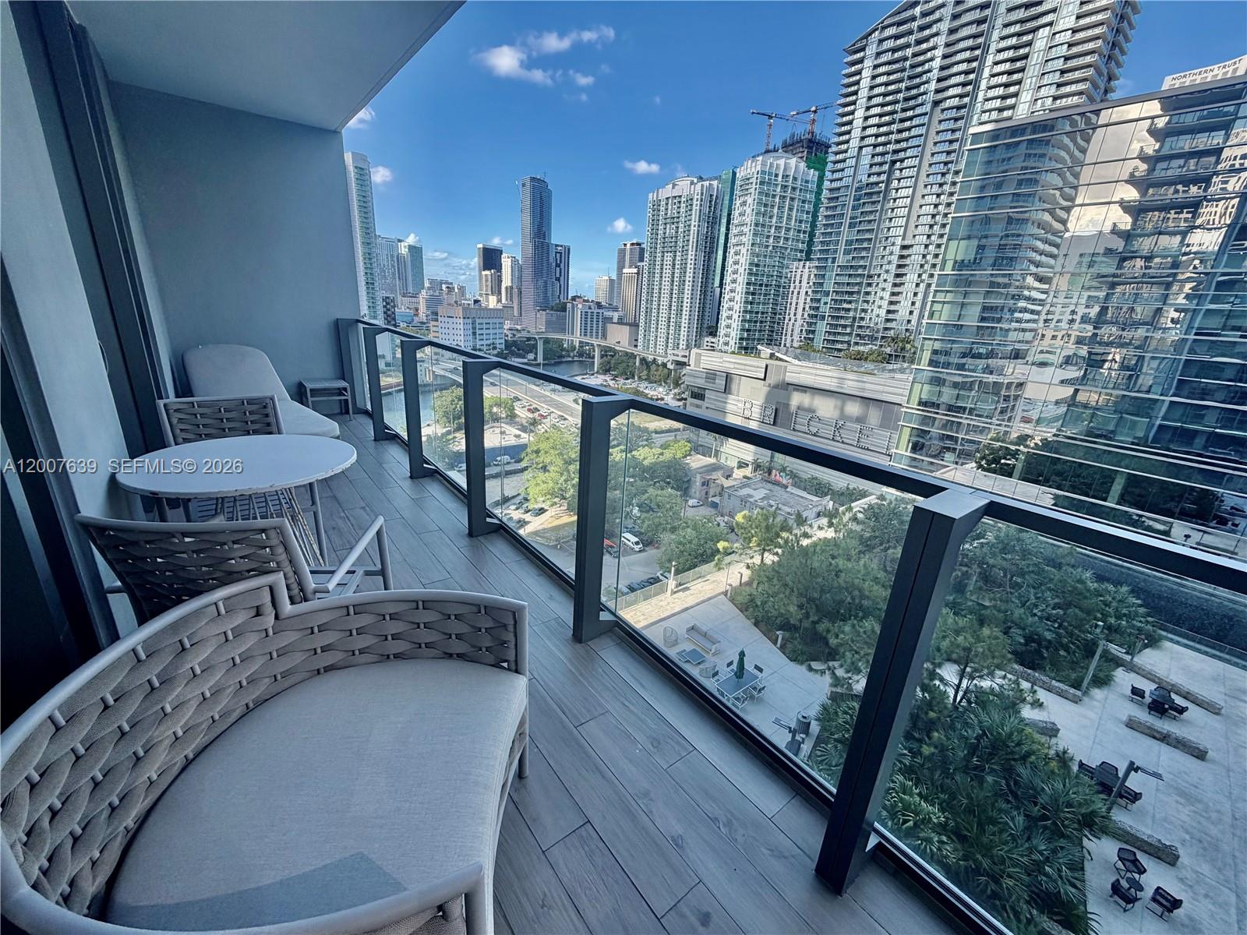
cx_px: 624
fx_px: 504
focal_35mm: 14
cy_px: 468
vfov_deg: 85.7
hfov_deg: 102.1
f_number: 2.2
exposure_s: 1/502
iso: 50
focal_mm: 2.22
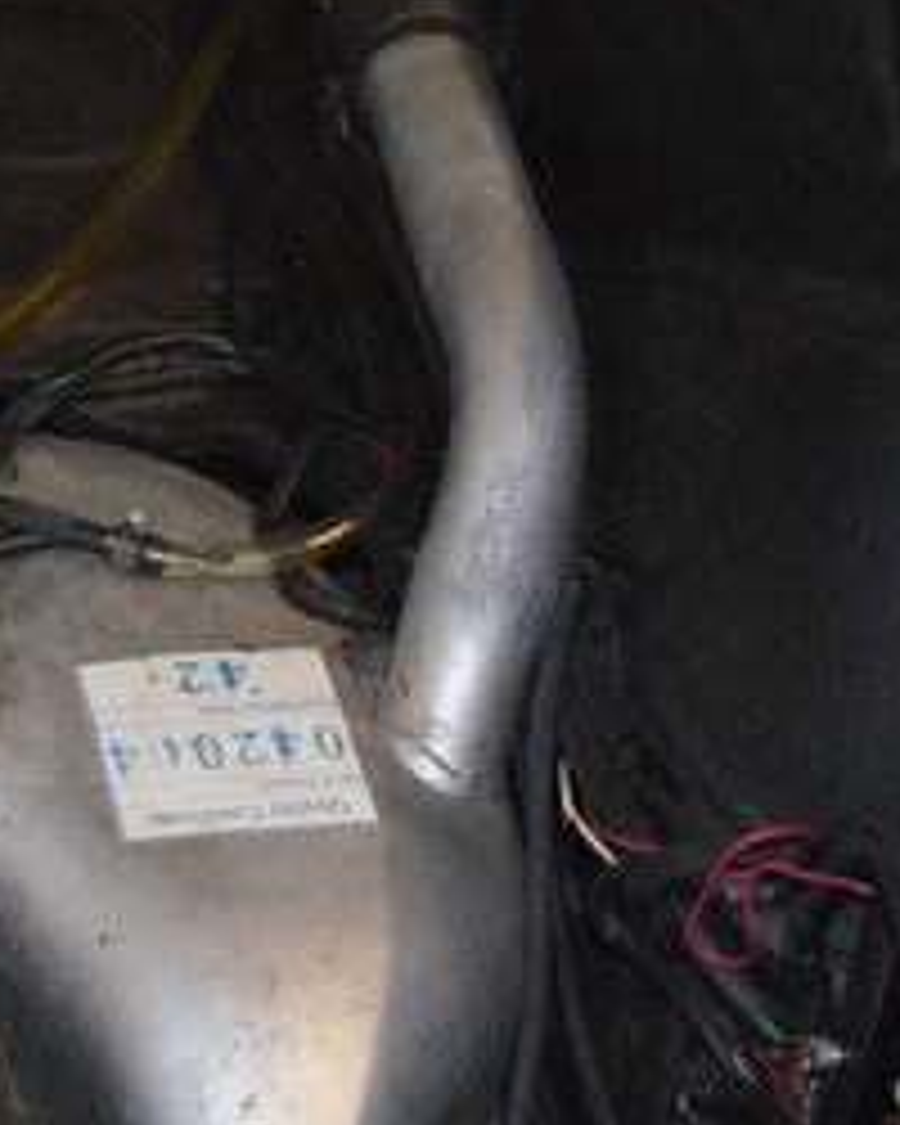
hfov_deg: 12.3
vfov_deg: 16.7
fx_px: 3829
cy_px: 747
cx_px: -702
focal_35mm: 115
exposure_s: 1/60
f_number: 3.5
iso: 3200
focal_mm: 20
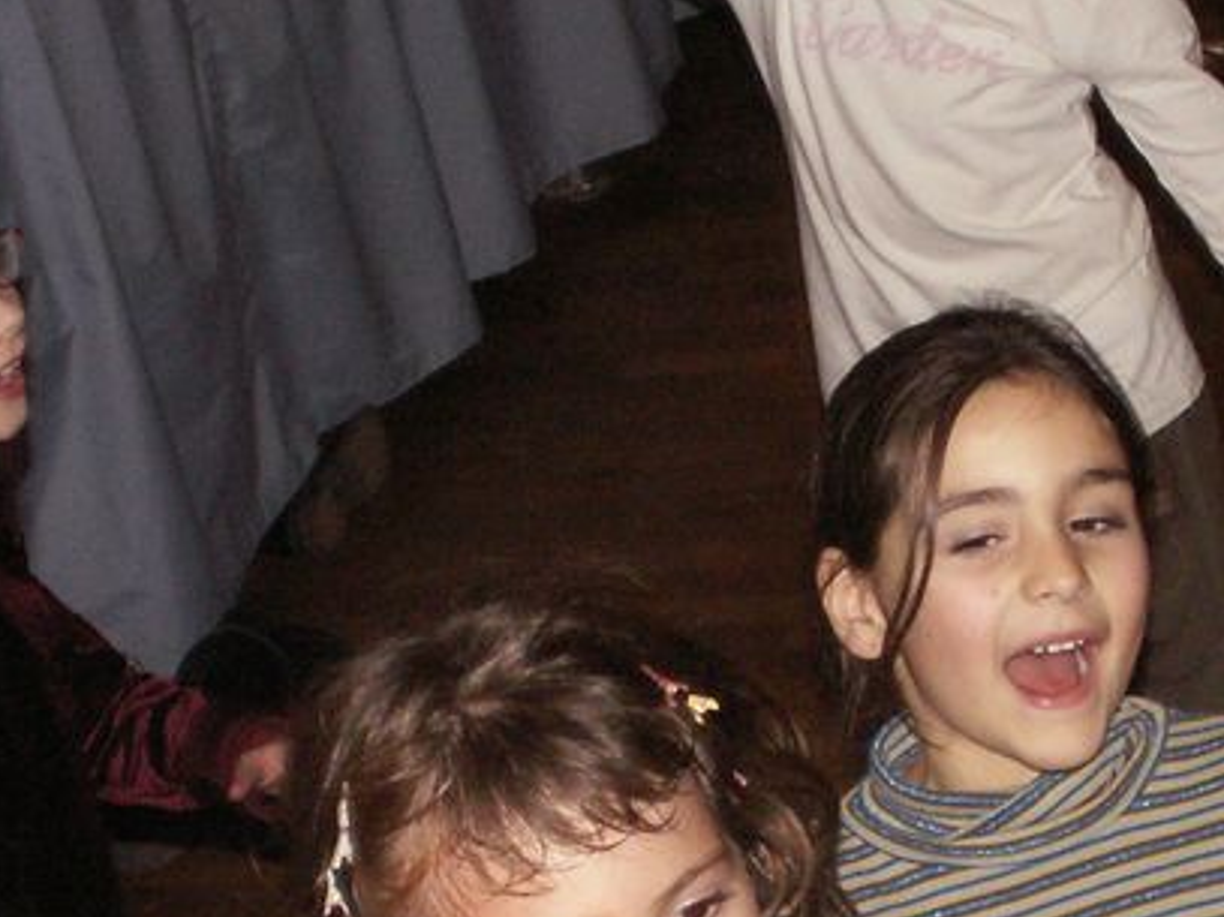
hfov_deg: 16.2
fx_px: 4277
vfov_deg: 12.2
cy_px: 806
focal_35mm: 121
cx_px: 890
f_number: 2.8
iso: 160
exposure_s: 1/40
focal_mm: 5.86
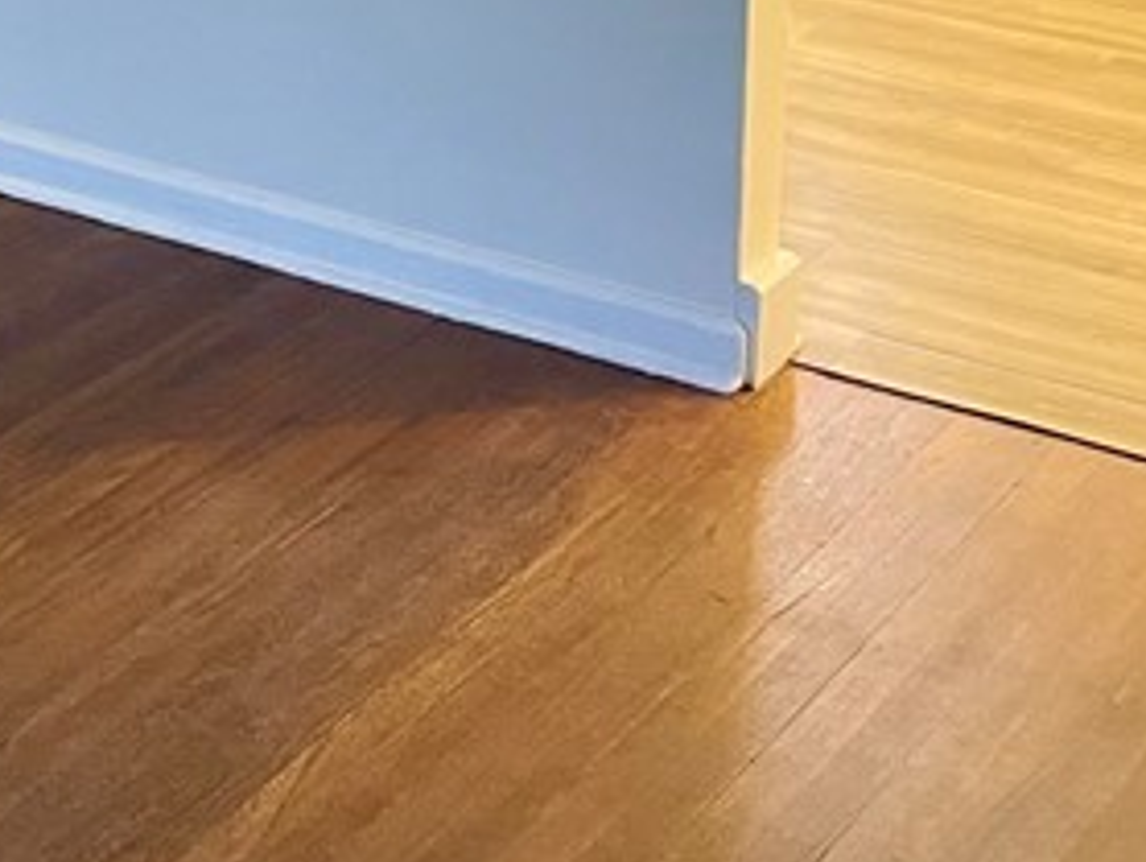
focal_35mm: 92
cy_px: -445
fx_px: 3048
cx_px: -458
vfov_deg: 14.9
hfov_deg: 19.2
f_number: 1.6
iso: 500
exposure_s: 1/60
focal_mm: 5.1
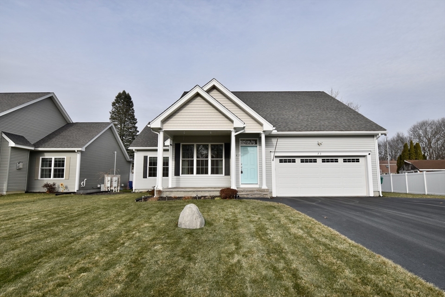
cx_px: 222
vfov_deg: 63.2
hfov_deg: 85.4
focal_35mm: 20
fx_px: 241
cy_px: 148
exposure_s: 1/1250
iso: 320
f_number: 6.3
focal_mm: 13
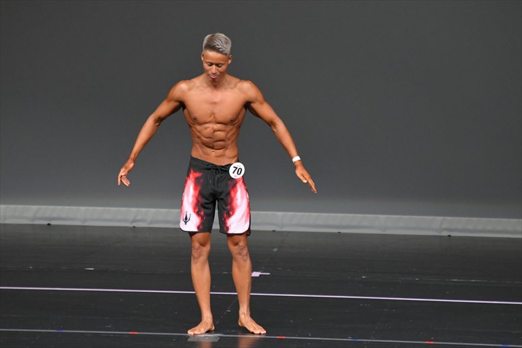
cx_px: 261
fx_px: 4565
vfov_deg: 4.4
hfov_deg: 6.5
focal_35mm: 315
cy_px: 174
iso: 4000
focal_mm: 210
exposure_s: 1/400
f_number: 5.6
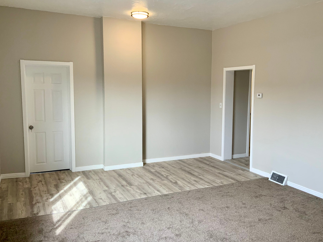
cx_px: 177
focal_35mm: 32
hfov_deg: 56.7
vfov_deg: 44.2
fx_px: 299
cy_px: 118
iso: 64
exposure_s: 1/120
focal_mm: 3
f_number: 1.8
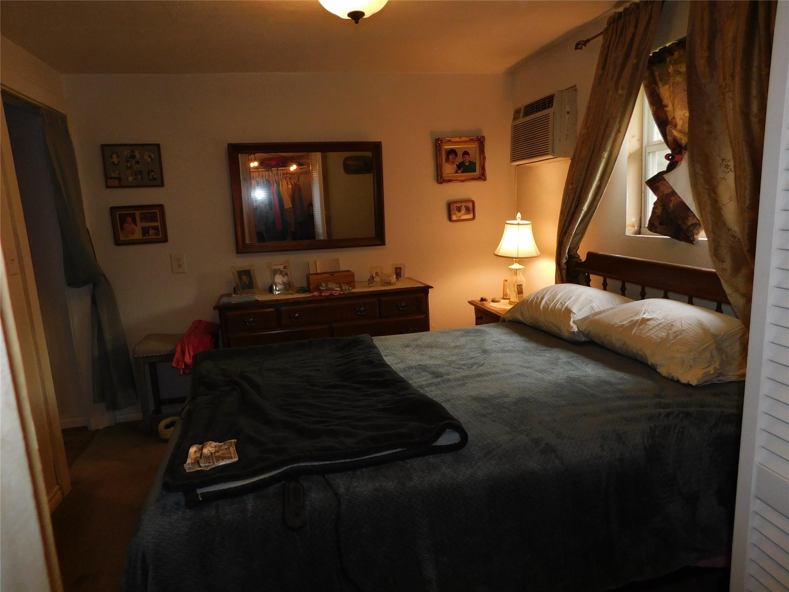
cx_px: 394
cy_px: 296
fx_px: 524
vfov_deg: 58.9
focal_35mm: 23
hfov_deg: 73.9
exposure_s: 1/30
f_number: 3
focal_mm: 4
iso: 200
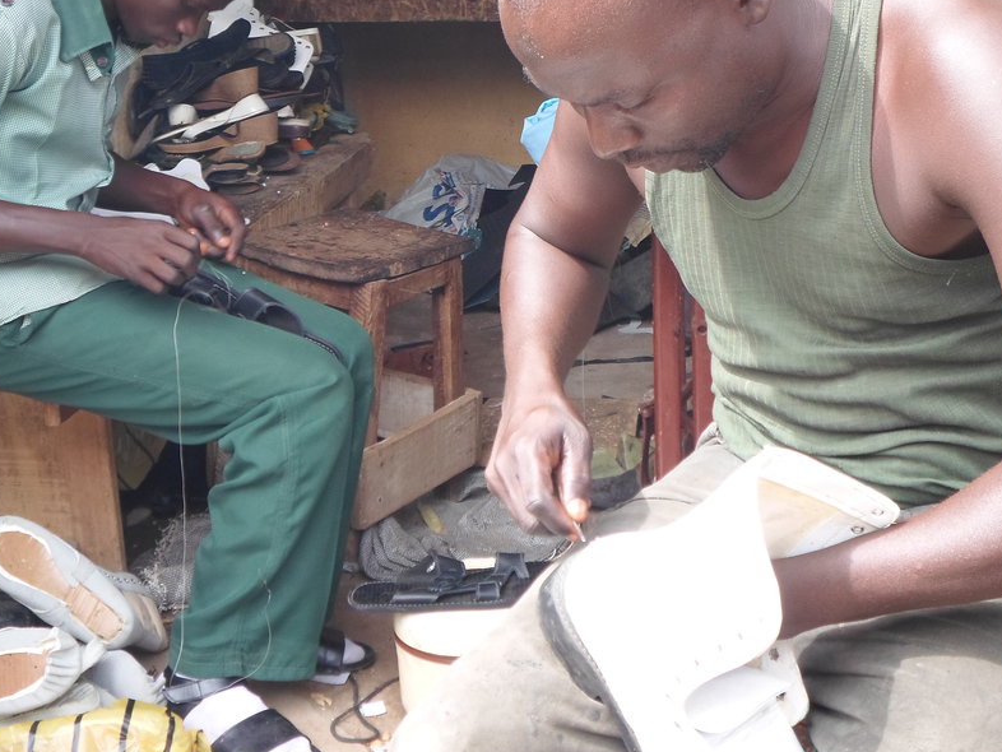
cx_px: 450
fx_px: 1621
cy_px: 273
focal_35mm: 56
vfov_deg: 26.0
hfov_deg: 34.3
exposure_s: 1/90
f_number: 3.2
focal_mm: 7.8
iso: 80
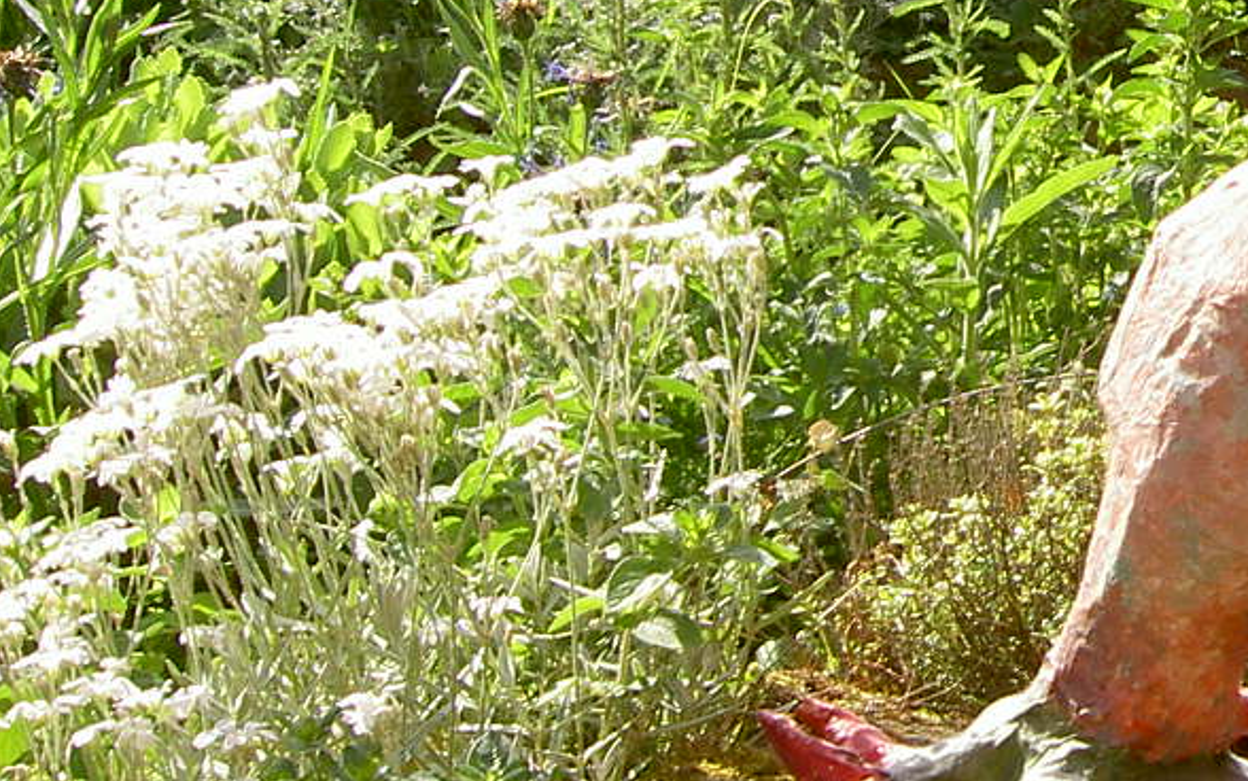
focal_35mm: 98
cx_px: 1505
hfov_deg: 19.9
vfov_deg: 13.2
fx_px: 3334
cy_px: 53
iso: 50
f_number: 4.7
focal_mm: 5.6
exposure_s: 1/160
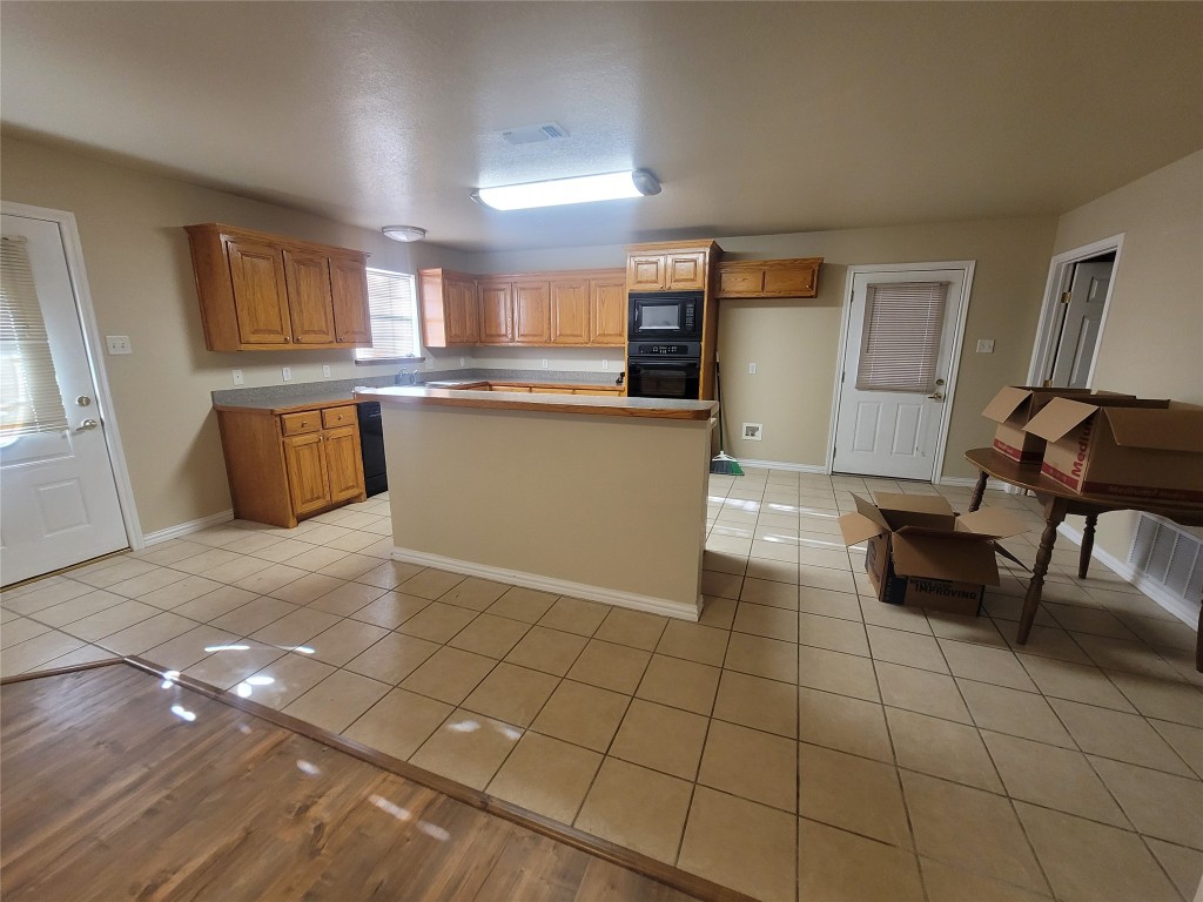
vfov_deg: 89.9
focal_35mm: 13
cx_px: 602
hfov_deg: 106.2
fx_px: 452
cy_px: 451
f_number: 2.2
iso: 320
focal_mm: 2.2
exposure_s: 1/59
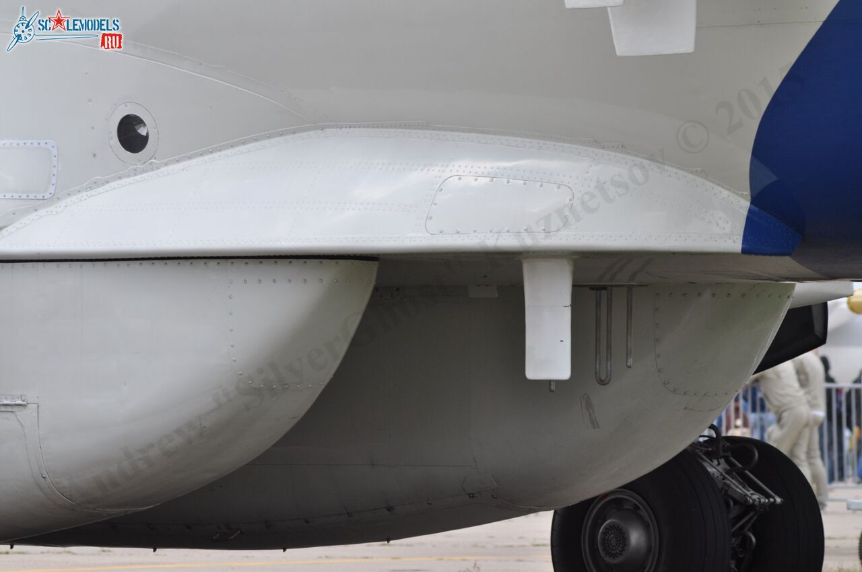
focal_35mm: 270
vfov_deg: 5.1
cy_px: 286
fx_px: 6457
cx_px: 431
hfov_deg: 7.6
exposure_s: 1/200
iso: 200
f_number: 8
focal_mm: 180
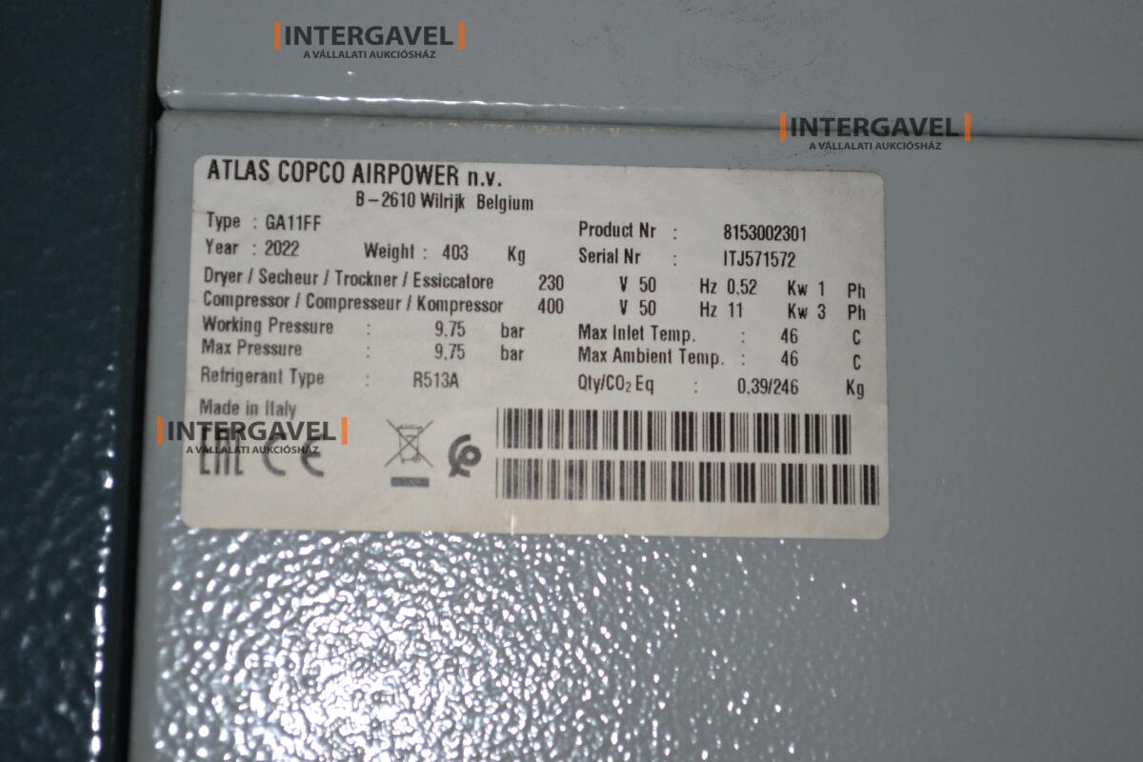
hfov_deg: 24.6
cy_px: 381
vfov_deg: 16.6
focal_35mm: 82
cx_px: 572
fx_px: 2619
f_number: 5.6
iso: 500
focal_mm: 55
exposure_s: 1/60
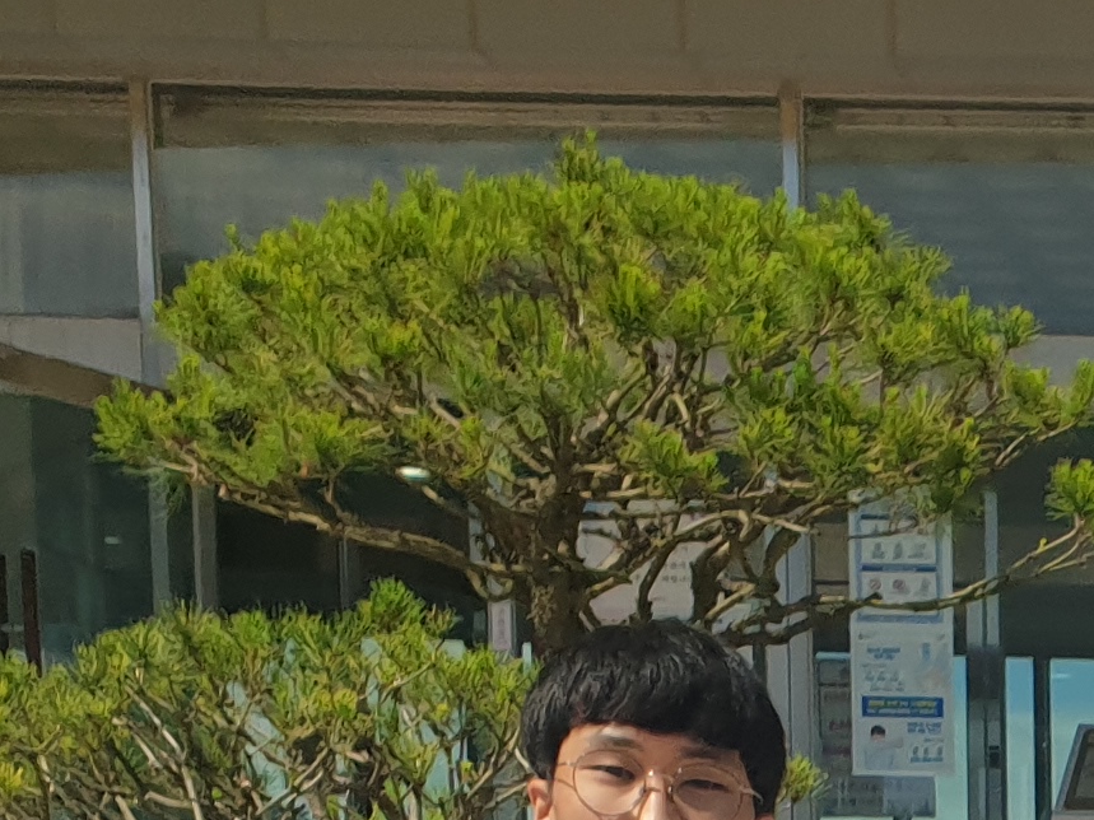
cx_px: 1770
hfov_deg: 14.7
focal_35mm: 122
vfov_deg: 10.7
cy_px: 1853
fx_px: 3855
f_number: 2.4
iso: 50
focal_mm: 4.3
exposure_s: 1/2096
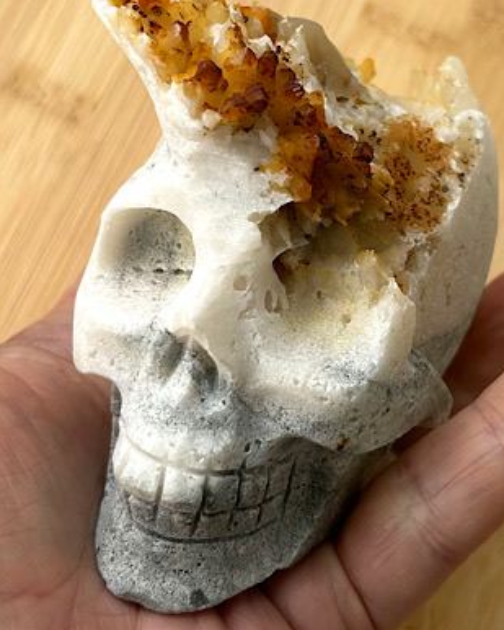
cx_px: 259
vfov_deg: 62.1
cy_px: 291
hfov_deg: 51.5
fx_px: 522
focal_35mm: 28
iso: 50
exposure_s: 1/316
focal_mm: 5.7
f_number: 1.5
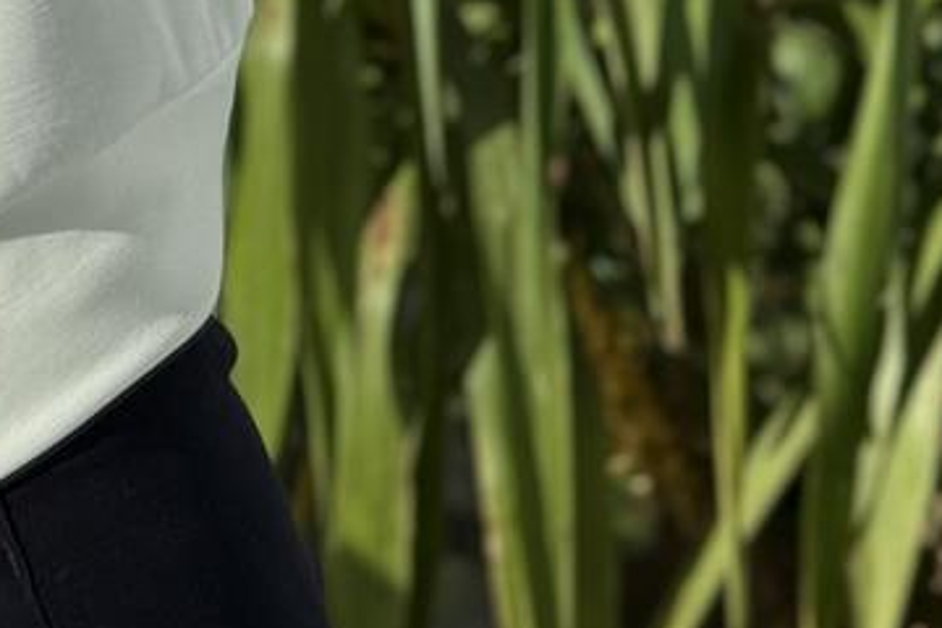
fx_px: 4840
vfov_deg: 7.0
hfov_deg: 10.9
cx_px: -147
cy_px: -875
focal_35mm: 185
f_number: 1.78
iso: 64
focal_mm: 6.76
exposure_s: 1/1543
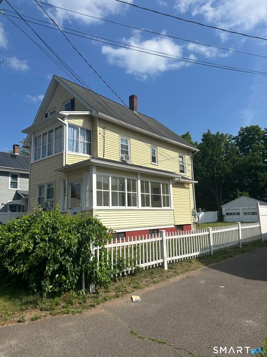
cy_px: 178
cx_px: 134
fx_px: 247
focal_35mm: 24
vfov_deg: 71.6
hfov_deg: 56.8
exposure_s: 1/7042
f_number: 1.78
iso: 80
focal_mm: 6.86
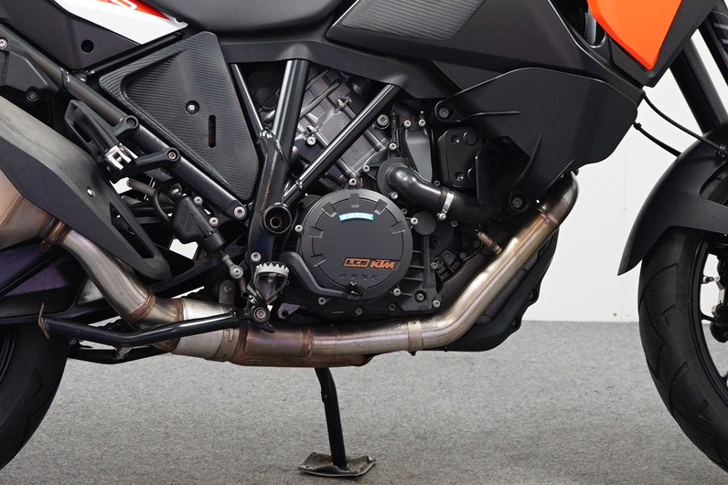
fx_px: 2488
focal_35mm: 123
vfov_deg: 11.1
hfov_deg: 16.6
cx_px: 369
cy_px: 108
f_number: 4.5
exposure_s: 1/60
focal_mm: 51
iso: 800
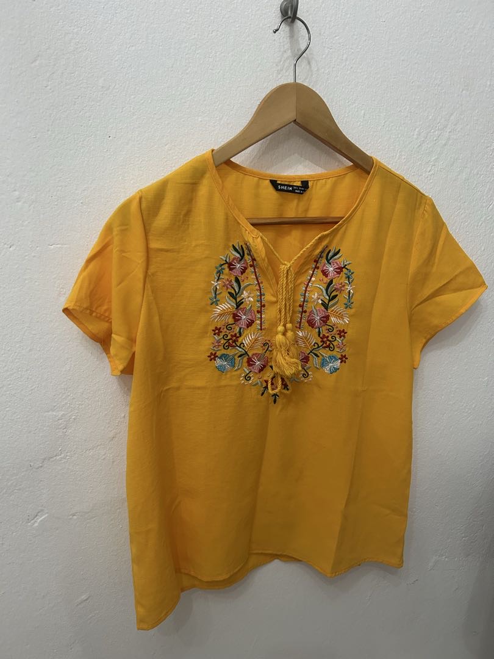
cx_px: 247
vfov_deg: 67.3
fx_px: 495
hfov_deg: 53.1
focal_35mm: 26
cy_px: 330
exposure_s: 1/50
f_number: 1.5
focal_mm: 5.7
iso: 200
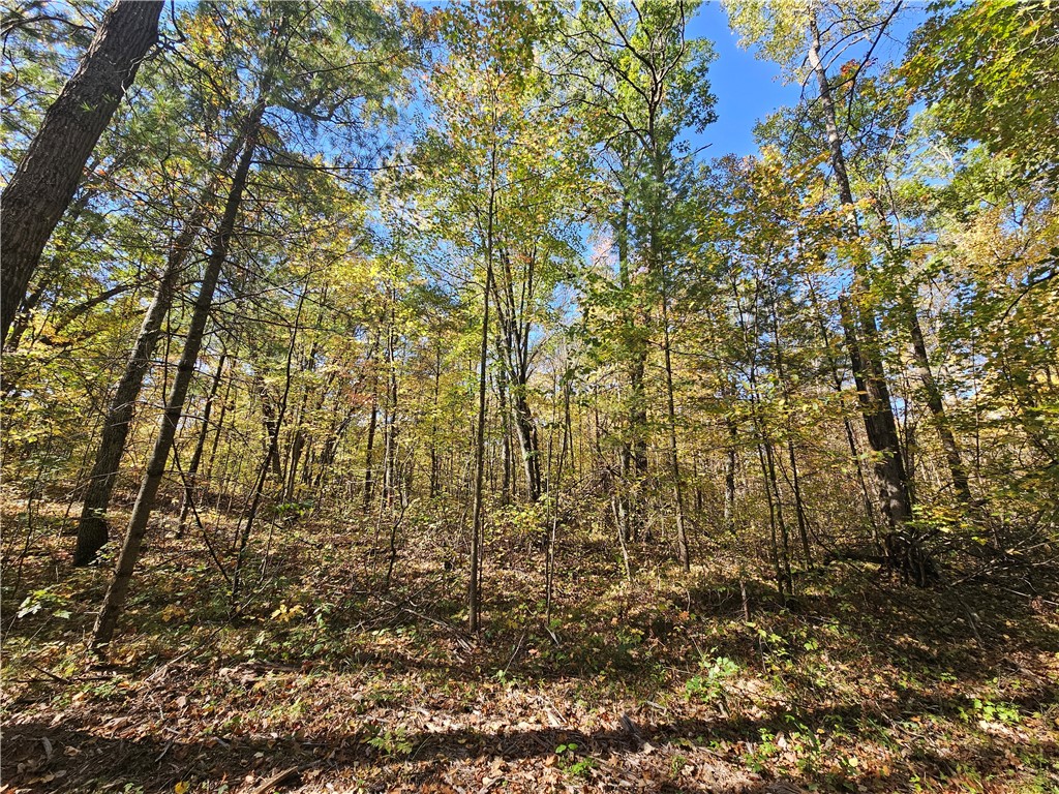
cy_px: 397
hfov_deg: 106.2
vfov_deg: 89.9
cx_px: 530
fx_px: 398
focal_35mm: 13
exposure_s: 1/244
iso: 50
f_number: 2.2
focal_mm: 2.2
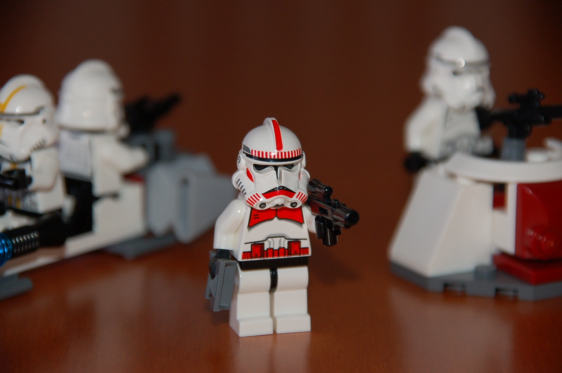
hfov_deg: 8.9
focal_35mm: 232
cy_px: 186
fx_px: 3626
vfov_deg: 5.9
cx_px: 281
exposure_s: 1/60
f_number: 6
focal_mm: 155
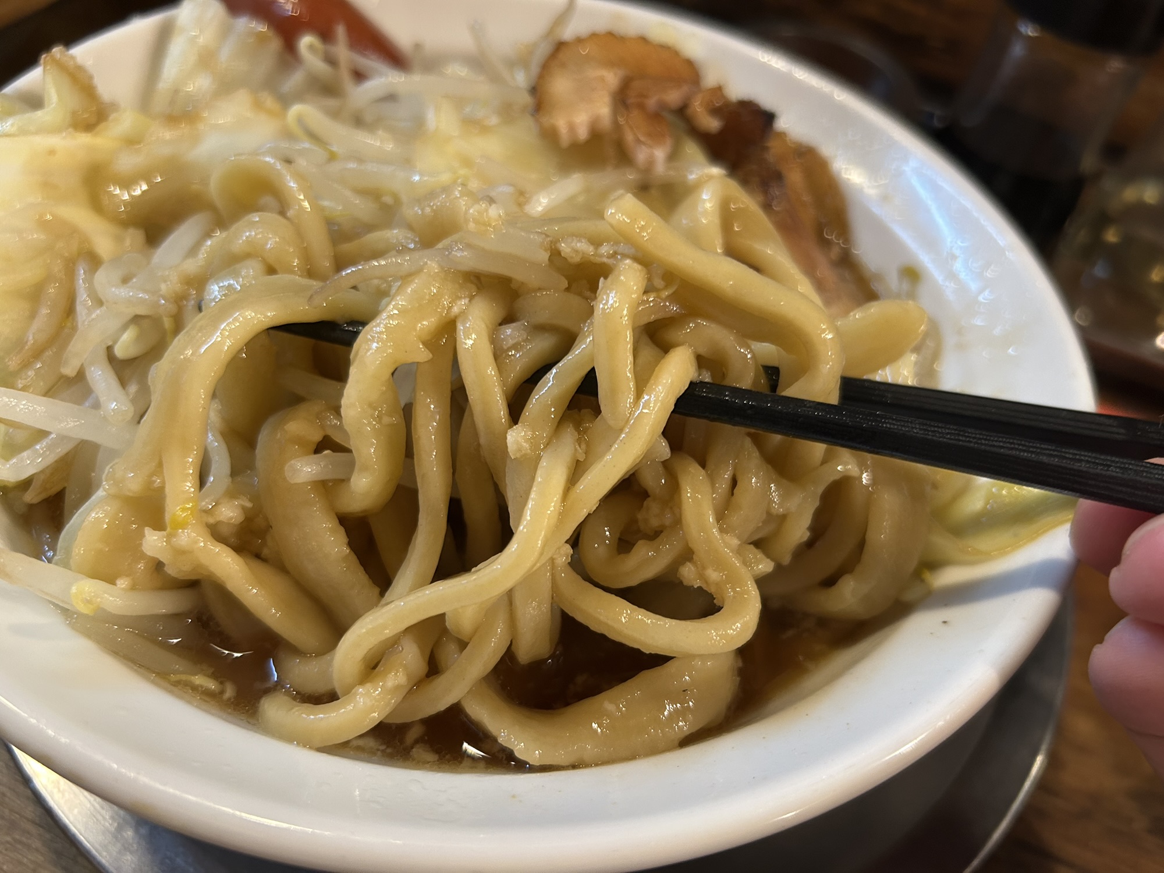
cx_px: 582
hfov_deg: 67.3
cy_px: 436
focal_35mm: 26
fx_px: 874
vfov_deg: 53.1
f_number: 1.5
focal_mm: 5.7
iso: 160
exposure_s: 1/50
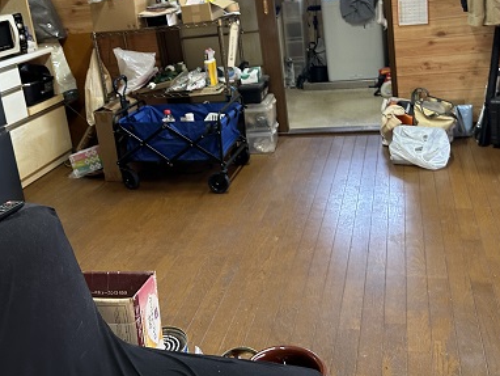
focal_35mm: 38
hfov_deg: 48.9
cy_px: 92
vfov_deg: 36.8
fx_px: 549
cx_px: 238
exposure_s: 1/60
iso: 250
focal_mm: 6.86
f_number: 1.78
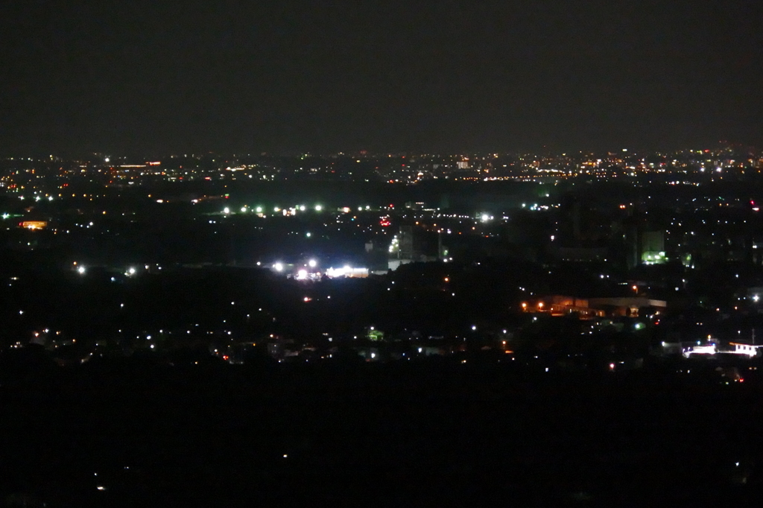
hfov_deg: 15.8
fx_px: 2754
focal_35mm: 130
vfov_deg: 10.5
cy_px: 254
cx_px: 382
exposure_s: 1/15
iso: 3200
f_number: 2.7
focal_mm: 23.5
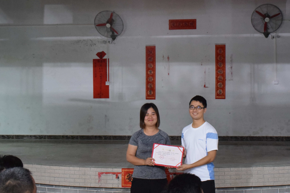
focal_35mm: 60
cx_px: 173
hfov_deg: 33.3
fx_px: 483
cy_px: 86
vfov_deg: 22.6
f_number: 3.8
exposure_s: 1/100
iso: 3200
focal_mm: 24
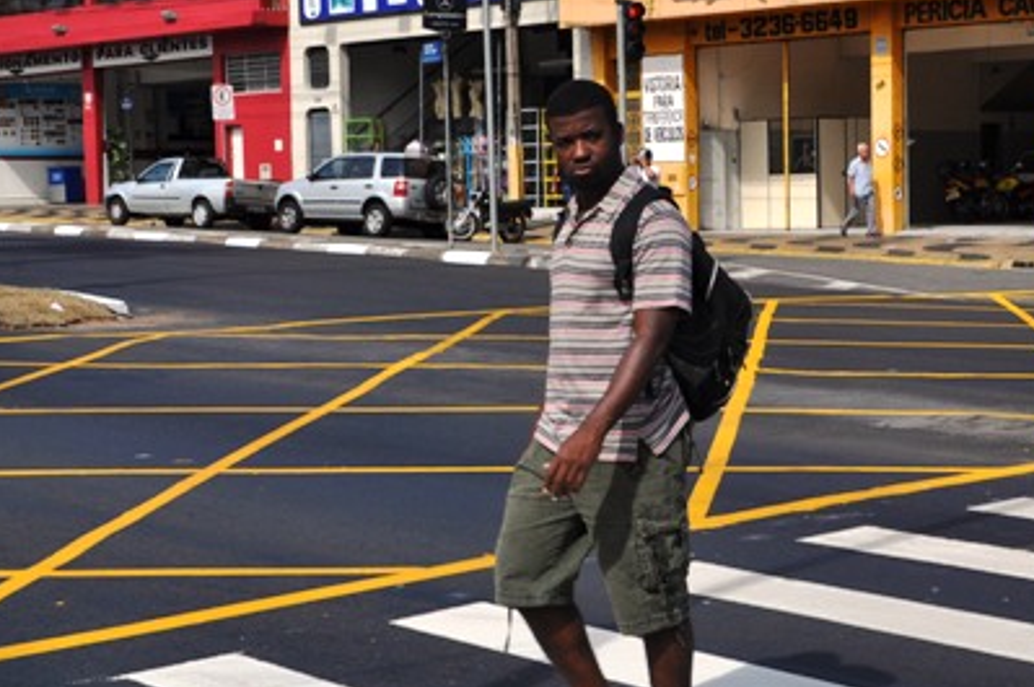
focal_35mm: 77
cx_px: 653
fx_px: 2209
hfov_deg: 26.3
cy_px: 385
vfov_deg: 17.7
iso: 200
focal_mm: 32
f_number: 10
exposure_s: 1/400
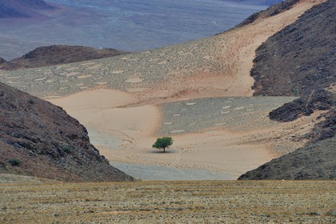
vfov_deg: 6.9
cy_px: 112
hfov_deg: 10.3
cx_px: 168
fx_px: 1867
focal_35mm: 200
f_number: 5.6
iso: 800
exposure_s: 1/60
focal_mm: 200
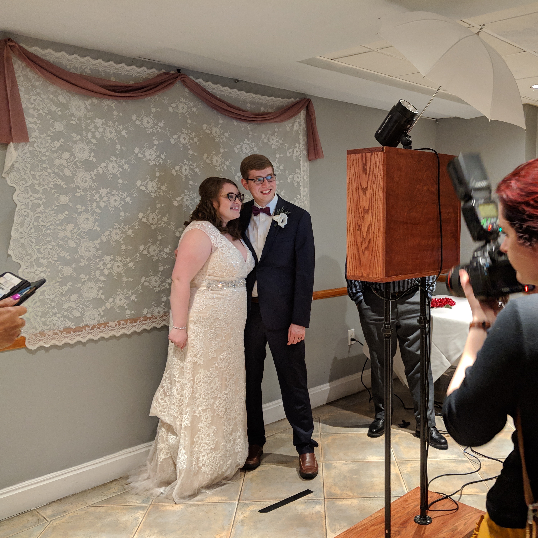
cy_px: 269
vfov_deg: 51.1
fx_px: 563
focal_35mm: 32
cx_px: 341
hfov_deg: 50.5
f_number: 1.8
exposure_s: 1/59.9
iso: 342
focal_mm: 4.44
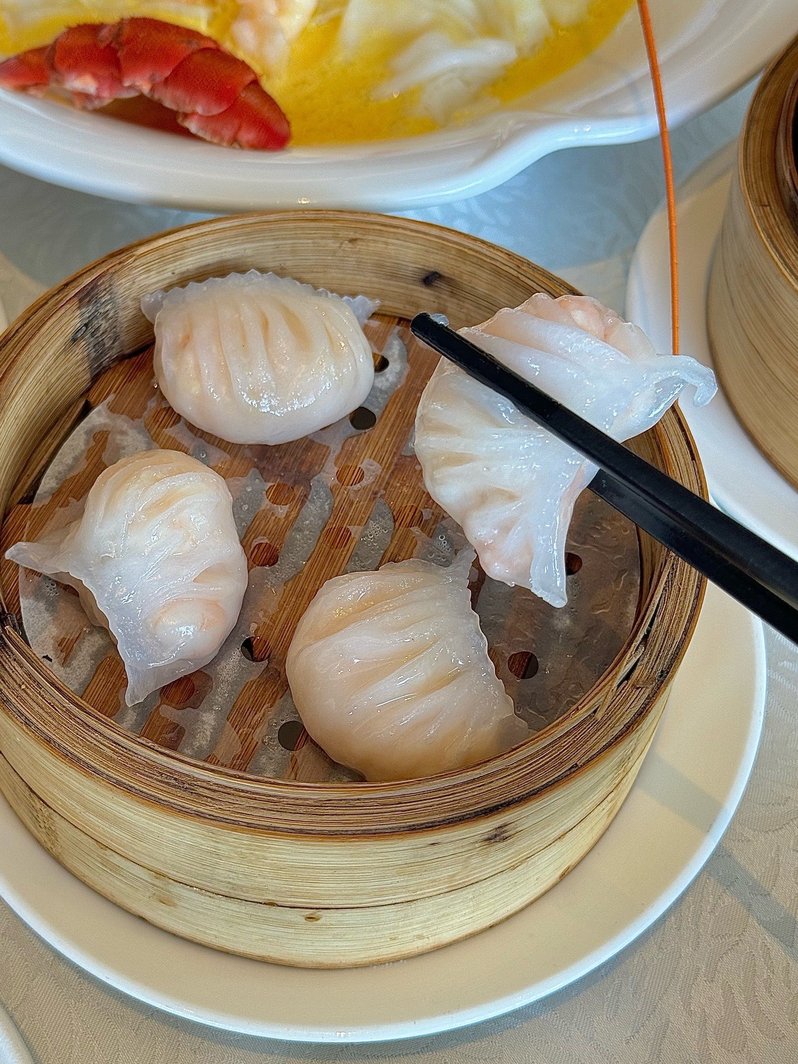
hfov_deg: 28.0
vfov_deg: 36.8
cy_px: 503
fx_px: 1598
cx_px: 369
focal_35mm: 52
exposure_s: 1/100
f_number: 1.78
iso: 50
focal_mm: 6.76
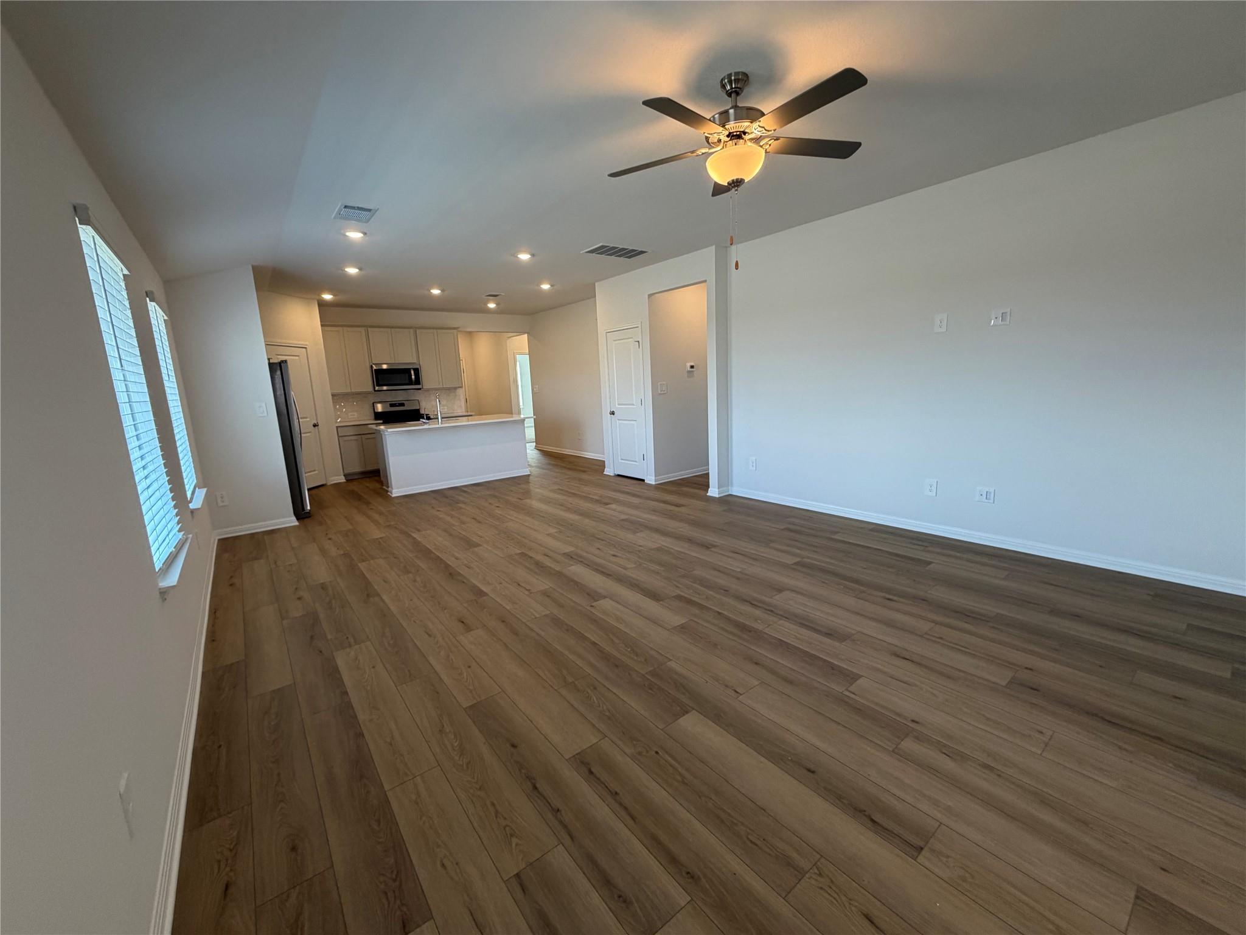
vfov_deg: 85.7
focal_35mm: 14
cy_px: 468
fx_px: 504
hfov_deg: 102.1
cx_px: 623
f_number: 2.2
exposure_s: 1/120
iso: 125
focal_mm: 2.22
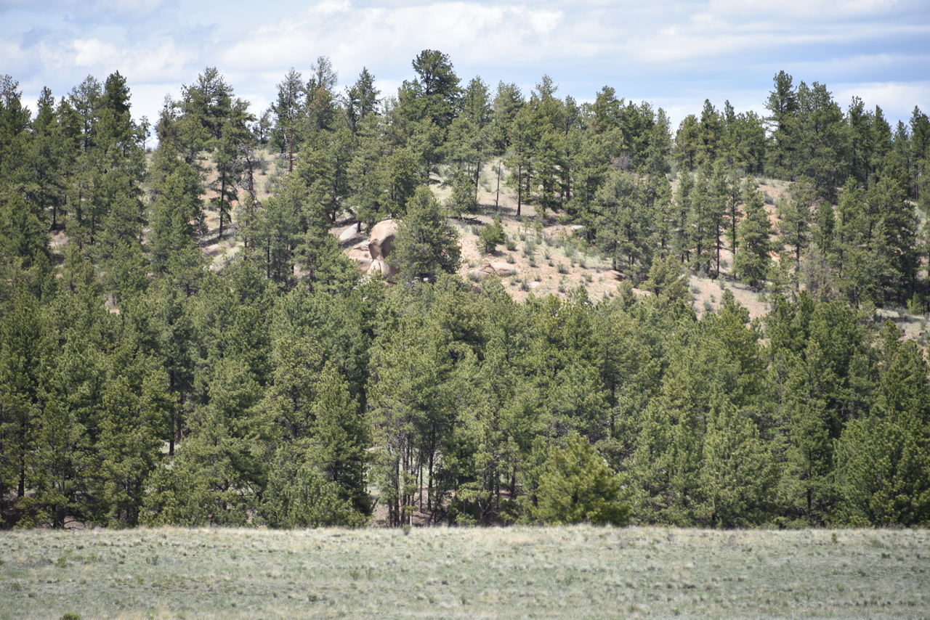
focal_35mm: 250
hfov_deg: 8.2
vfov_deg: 5.5
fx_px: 6459
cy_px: 310
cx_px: 465
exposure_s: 1/500
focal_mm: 250
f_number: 5.6
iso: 200
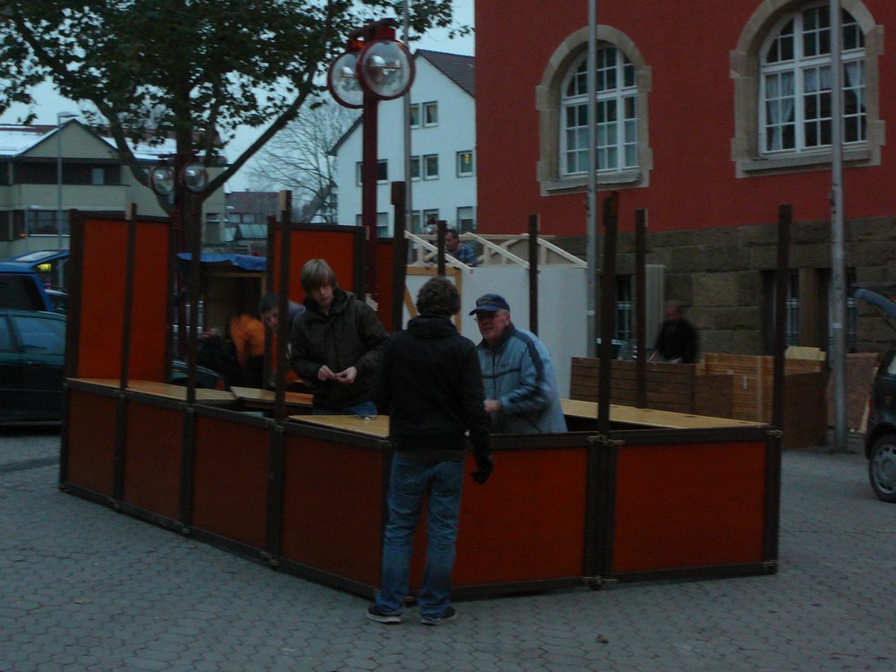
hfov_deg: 29.8
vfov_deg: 22.6
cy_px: 336
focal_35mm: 65
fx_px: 1682
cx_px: 448
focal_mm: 9.7
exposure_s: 1/8
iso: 200
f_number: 3.6
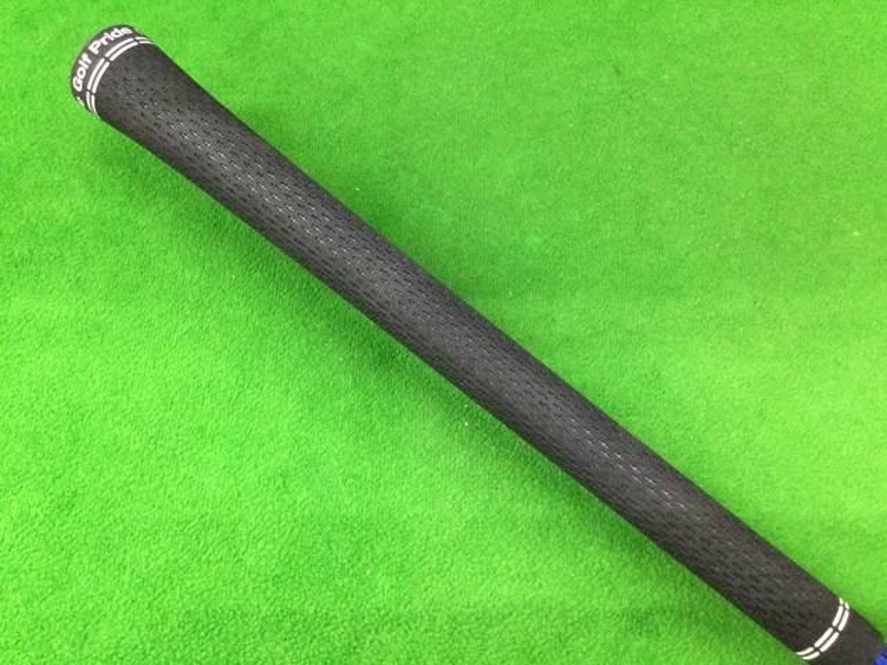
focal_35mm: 31
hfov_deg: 58.4
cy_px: 332
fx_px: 794
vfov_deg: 45.4
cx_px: 444
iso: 200
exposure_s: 1/30
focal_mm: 3.3
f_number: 2.4
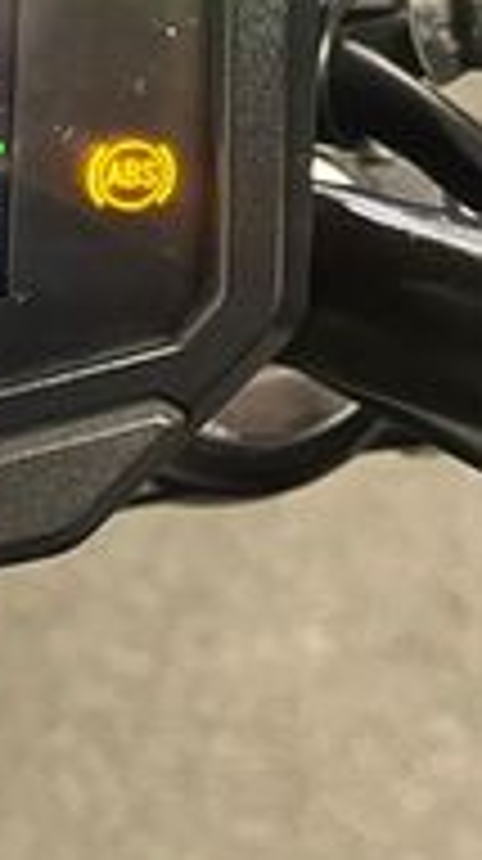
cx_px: -500
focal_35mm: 95
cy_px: 270
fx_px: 2165
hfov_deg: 11.4
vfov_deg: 22.4
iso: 400
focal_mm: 5.1
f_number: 1.6
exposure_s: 1/50
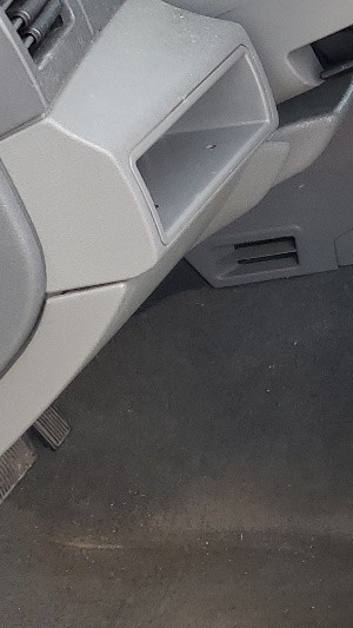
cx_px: 772
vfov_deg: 24.2
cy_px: 44
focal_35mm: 85
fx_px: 1414
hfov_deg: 12.1
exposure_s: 1/400
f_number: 1.5
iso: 50
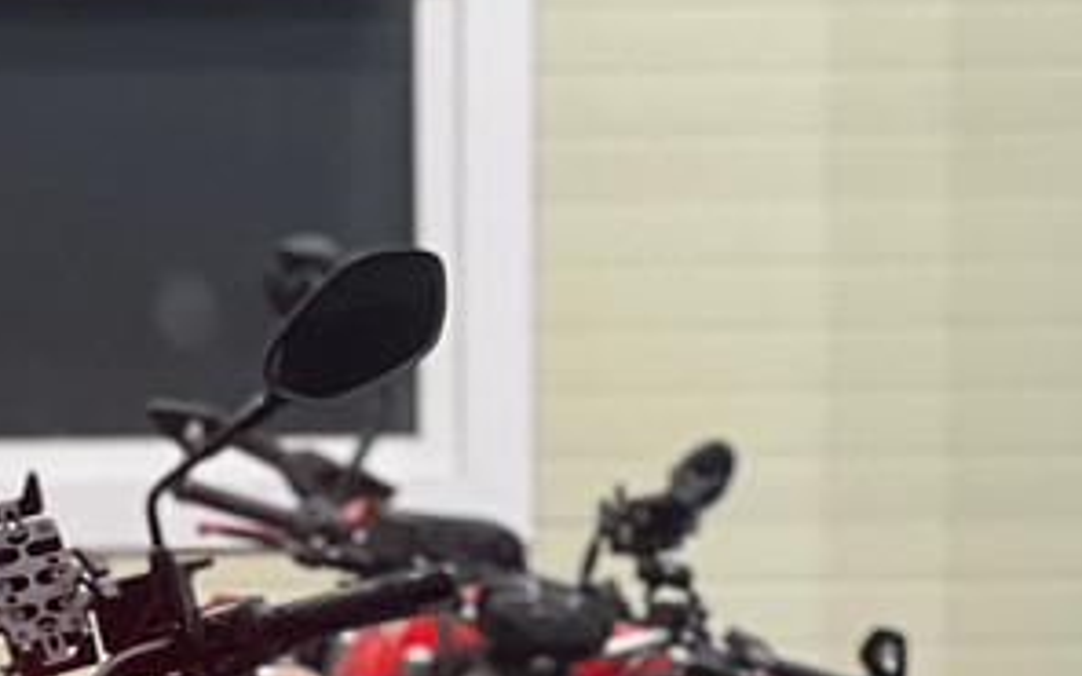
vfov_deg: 4.7
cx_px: 44
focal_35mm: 276
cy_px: 1330
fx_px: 8139
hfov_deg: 7.6
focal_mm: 9
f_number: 2.8
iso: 320
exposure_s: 1/40
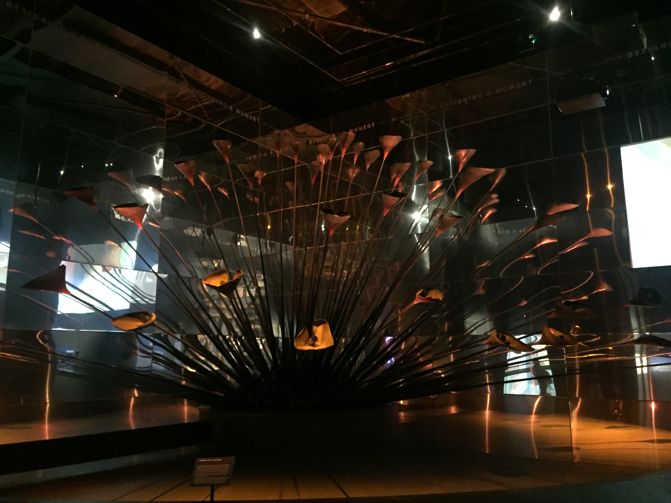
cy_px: 252
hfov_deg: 61.7
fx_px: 562
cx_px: 336
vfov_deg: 48.2
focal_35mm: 29
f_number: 2.2
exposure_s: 1/17
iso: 1250
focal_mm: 4.15
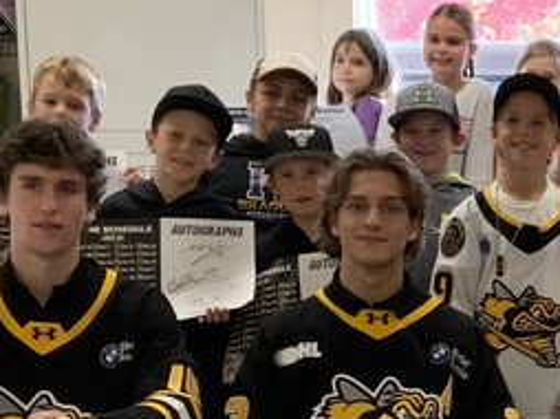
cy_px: 439
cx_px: 529
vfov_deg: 12.5
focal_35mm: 117
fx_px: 1891
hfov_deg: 16.6
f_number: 1.8
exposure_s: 1/60
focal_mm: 3
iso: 100
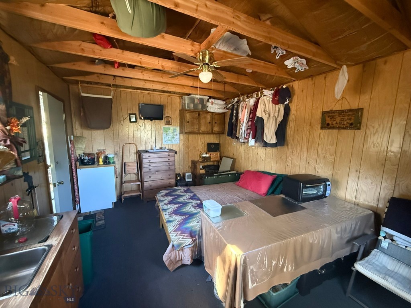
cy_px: 154
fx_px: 166
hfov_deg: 102.1
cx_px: 206
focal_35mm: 14
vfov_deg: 85.7
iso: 1600
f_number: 2.2
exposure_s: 1/51
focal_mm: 2.22
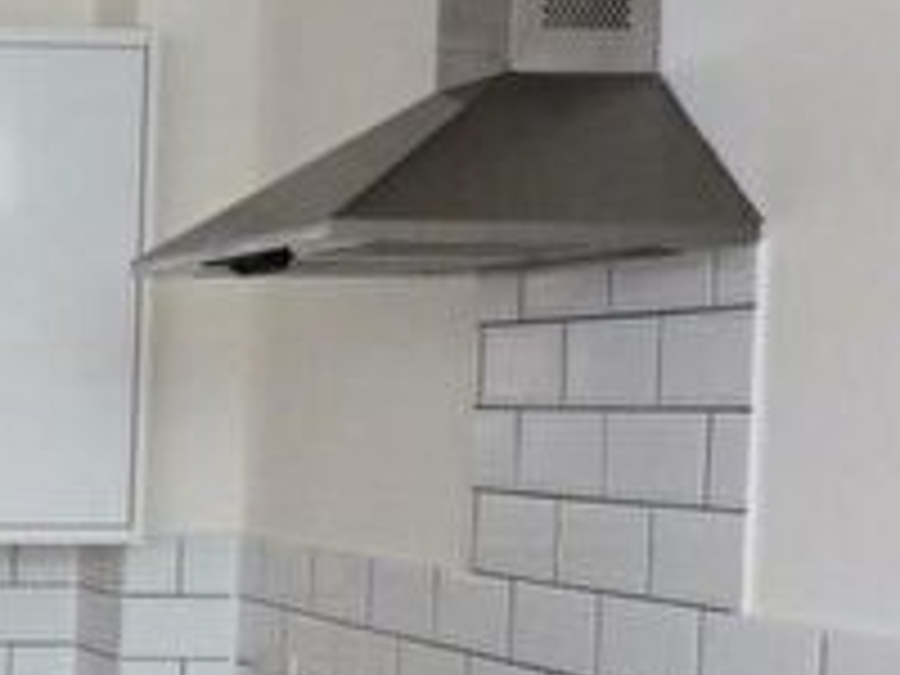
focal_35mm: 84
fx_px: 2184
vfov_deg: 17.4
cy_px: 587
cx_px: -536
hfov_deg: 19.5
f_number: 3.3
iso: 200
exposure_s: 1/60
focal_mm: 4.3
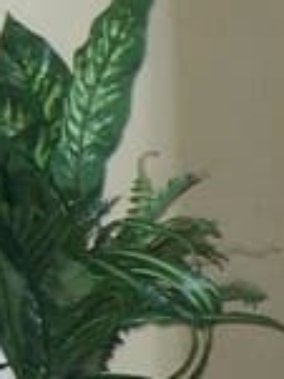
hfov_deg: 6.2
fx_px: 2607
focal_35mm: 238
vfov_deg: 8.3
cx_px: 289
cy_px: 309
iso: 125
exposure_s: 1/60
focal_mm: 6.2
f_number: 2.8
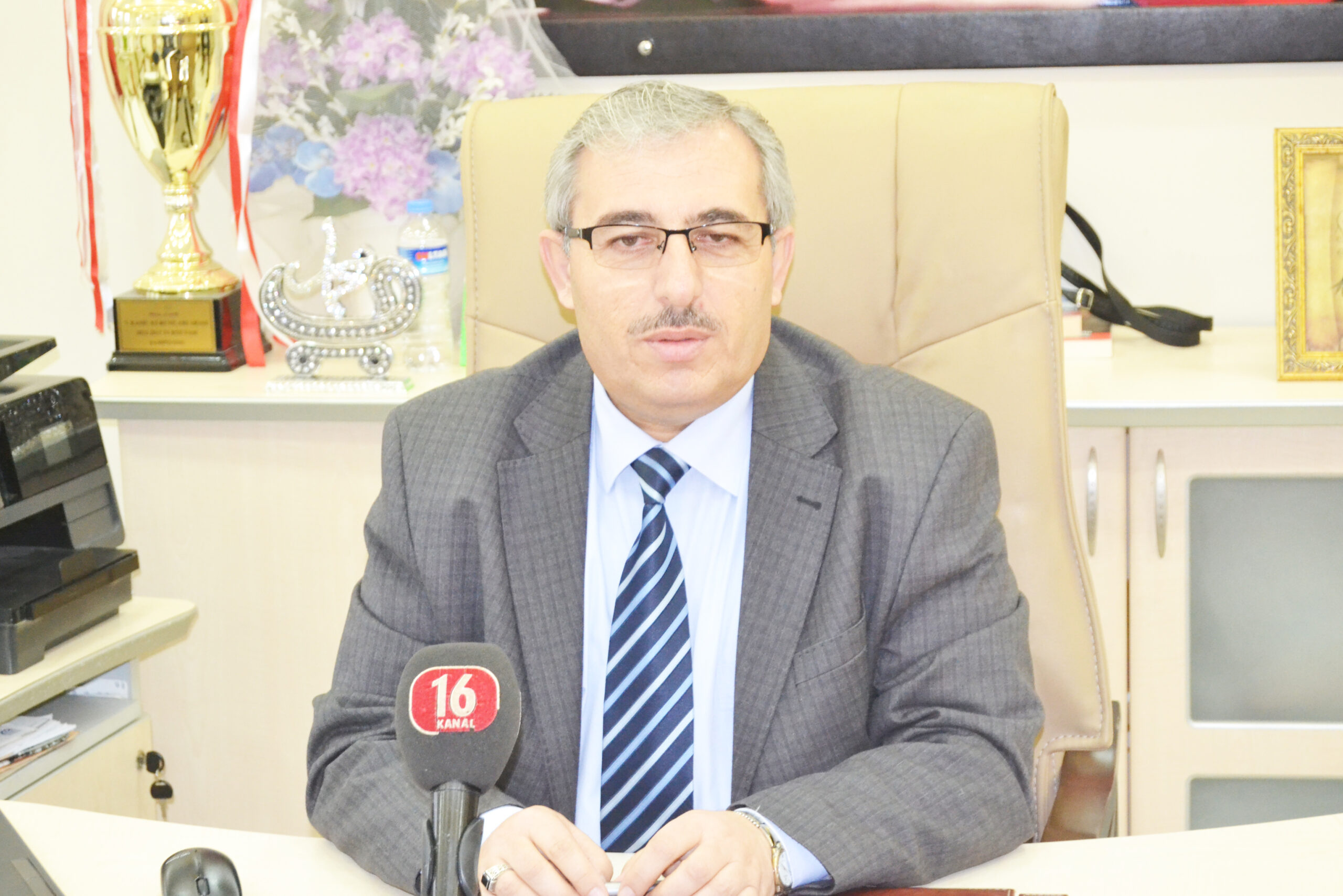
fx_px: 3078
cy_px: 448
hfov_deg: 24.6
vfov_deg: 16.6
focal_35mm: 82
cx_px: 672
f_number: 5.6
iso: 2800
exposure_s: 1/60
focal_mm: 55
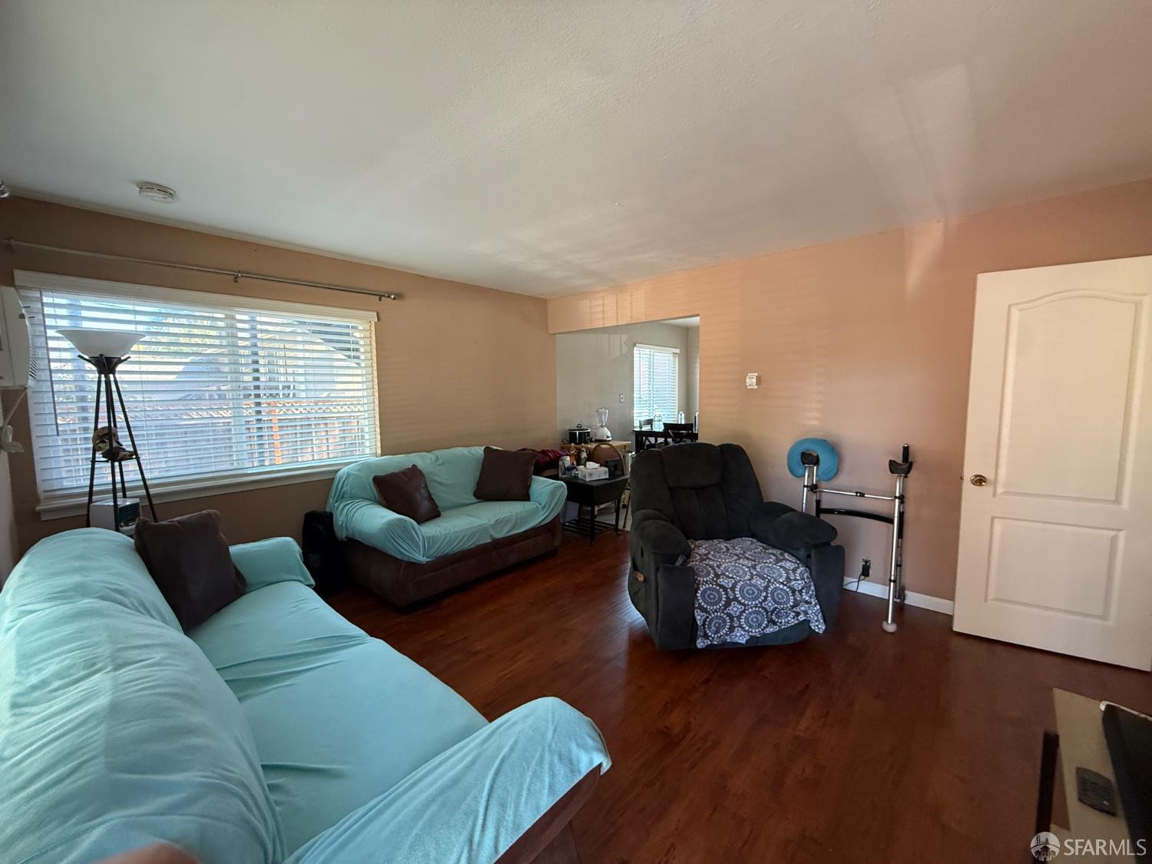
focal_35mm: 14
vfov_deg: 85.7
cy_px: 432
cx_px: 576
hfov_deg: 102.1
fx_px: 466
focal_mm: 2.22
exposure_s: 1/69
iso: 320
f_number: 2.2
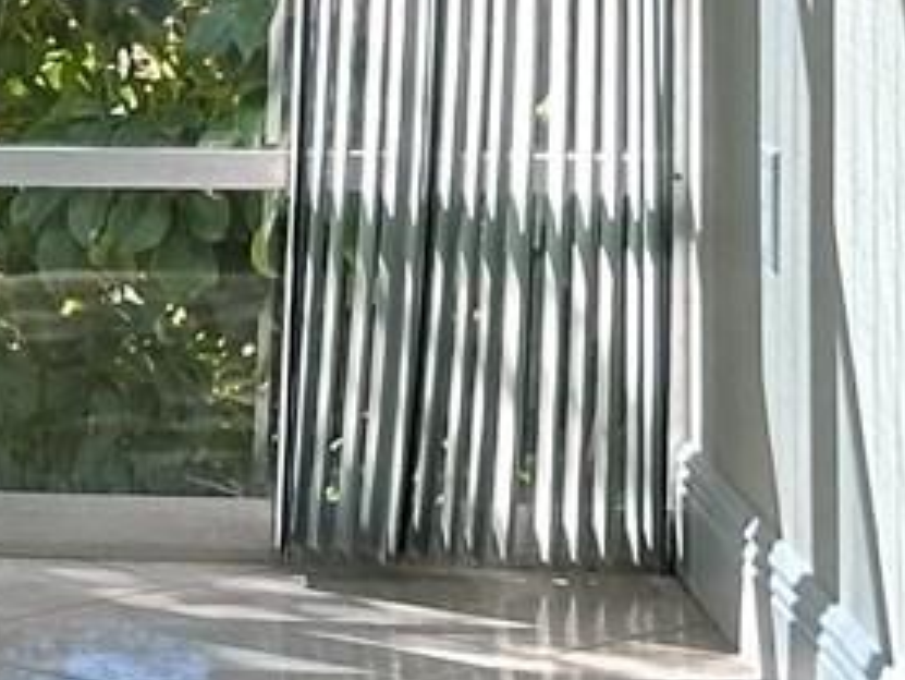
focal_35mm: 277
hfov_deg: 6.8
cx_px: -1225
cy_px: -638
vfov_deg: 5.3
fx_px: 7245
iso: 64
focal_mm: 6.86
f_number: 1.78
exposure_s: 1/260
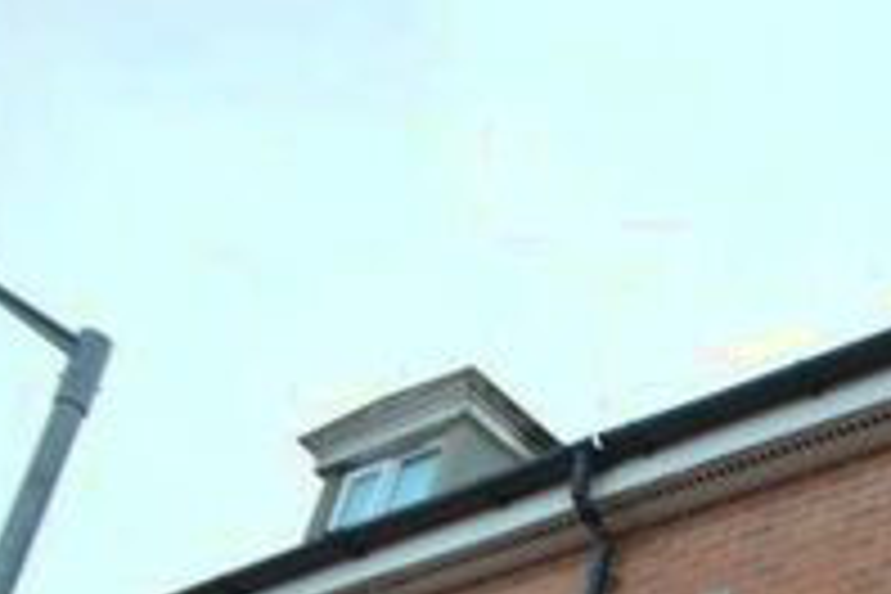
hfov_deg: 26.9
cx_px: 1332
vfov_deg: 19.7
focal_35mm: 53
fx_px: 1312
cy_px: 1037
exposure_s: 1/160
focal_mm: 10
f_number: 6.3
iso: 200
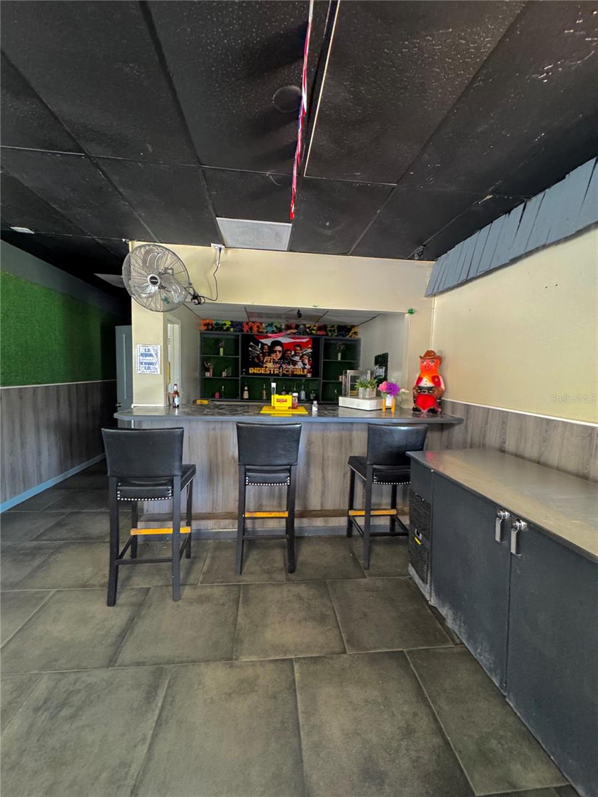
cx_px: 299
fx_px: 322
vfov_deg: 102.1
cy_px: 398
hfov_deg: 85.7
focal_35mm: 14
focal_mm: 2.22
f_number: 2.2
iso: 640
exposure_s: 1/60
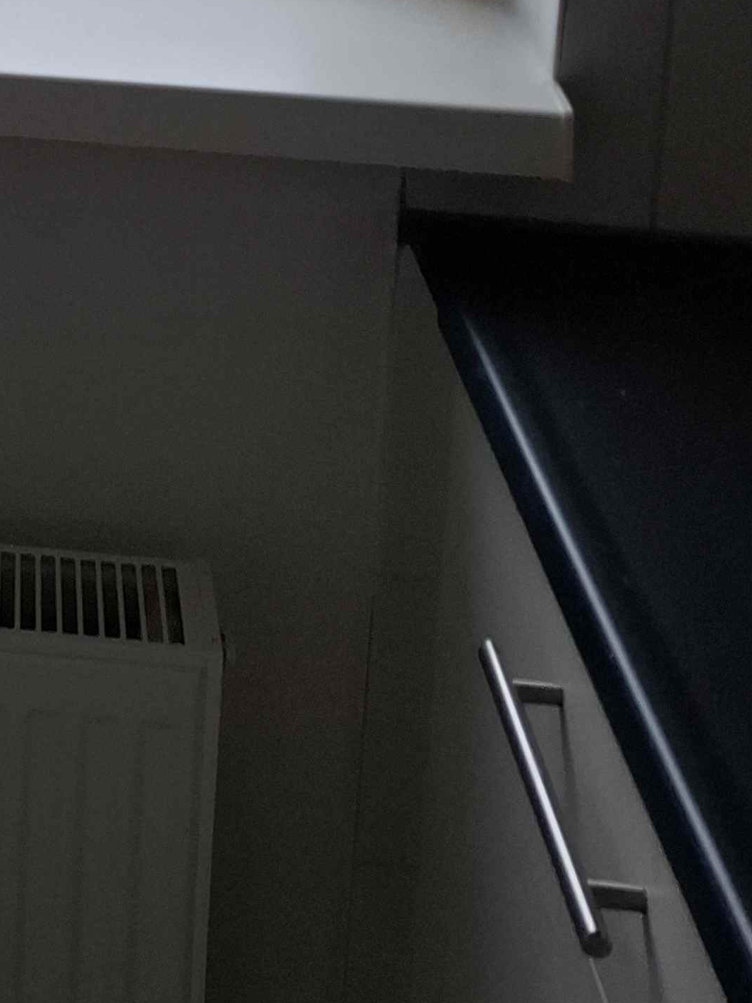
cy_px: -343
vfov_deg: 25.0
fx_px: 1912
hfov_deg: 20.5
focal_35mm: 66
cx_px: -198
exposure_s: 1/189
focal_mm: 5.54
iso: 50
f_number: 1.8
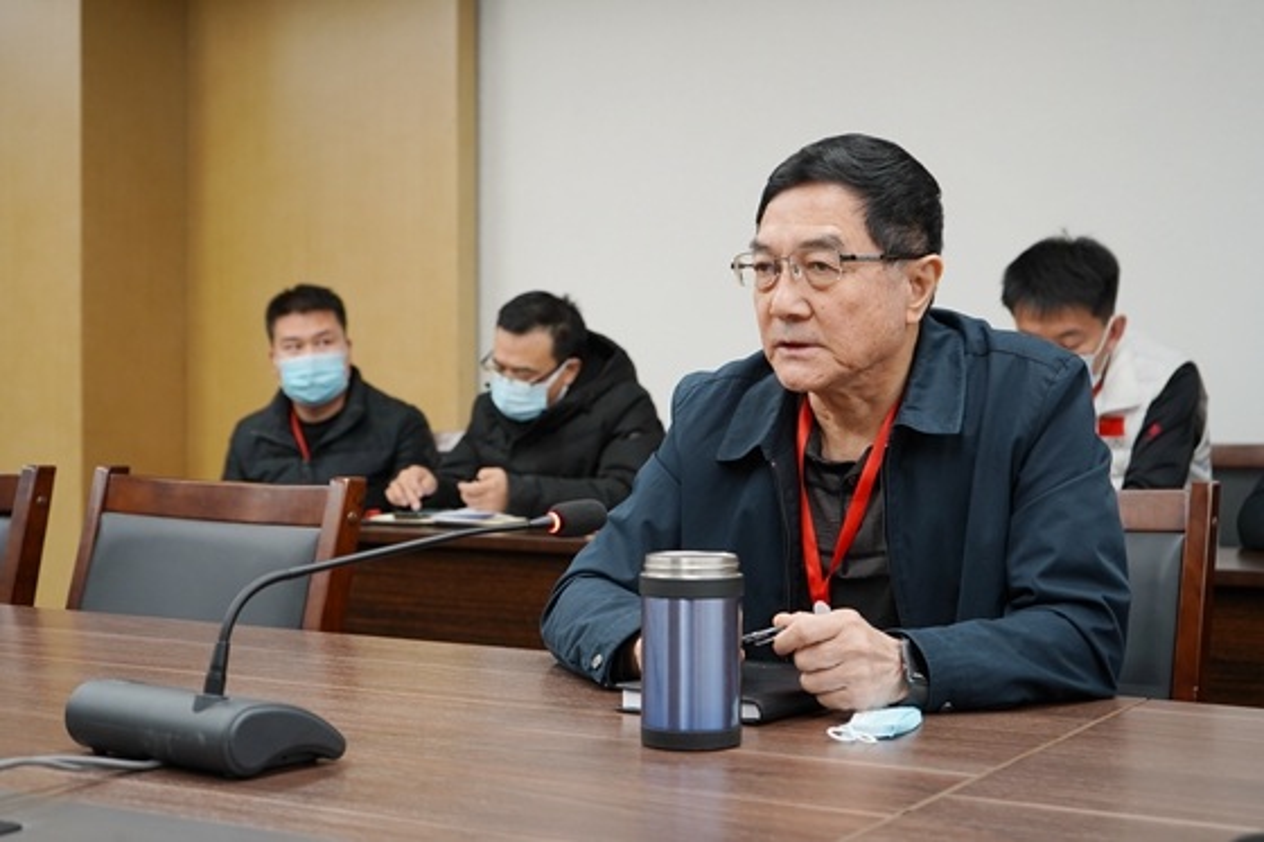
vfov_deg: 25.0
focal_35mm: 54
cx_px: 632
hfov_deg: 36.9
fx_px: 1895
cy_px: 421
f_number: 5.6
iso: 1000
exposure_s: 1/80
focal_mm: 54
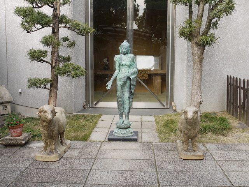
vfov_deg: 34.3
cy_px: 94
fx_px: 302
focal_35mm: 42
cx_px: 124
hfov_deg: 44.8
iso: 100
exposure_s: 1/160
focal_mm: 21
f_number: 5
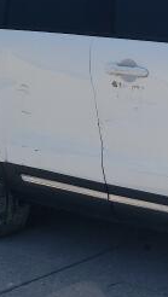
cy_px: 162
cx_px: 302
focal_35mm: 92
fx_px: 726
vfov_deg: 23.1
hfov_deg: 12.1
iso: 50
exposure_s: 1/3333
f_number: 1.5
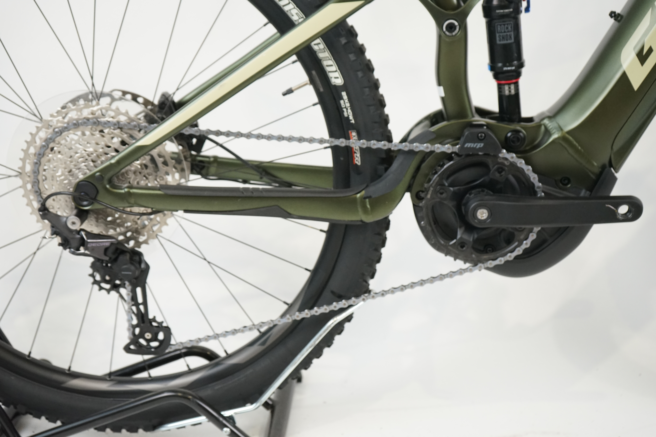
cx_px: 328
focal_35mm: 53
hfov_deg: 37.5
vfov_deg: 25.5
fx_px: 966
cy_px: 218
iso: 2500
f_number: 5.6
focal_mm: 53
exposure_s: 1/200
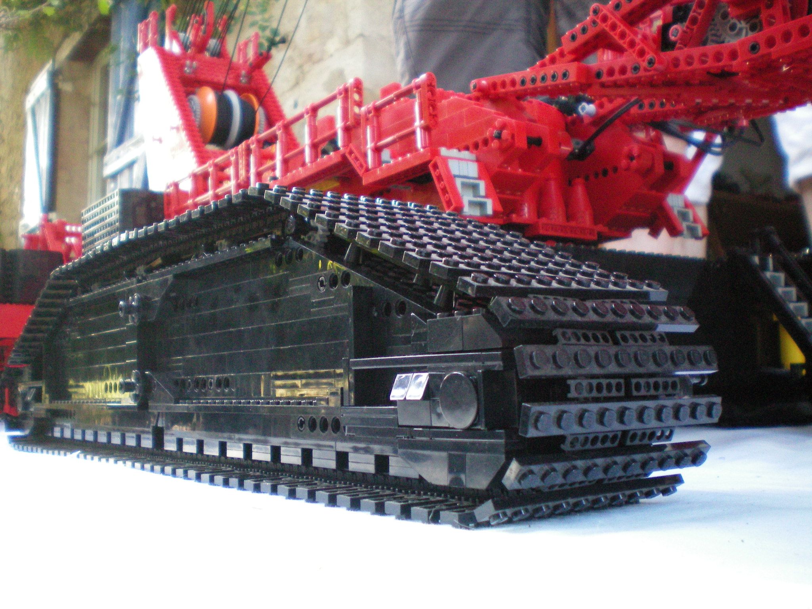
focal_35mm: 38
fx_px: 891
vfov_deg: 37.7
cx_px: 406
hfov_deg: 49.0
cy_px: 304
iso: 250
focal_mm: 6.3
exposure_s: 1/60
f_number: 3.1
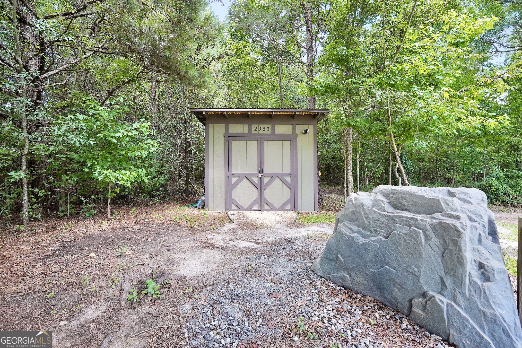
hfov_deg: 100.4
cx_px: 261
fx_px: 217
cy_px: 174
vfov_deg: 77.3
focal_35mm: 15
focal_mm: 10
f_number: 4
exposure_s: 1/160
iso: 500
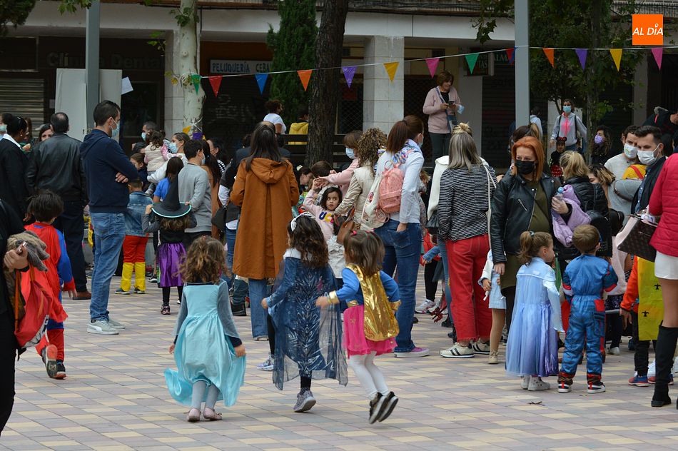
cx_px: 339
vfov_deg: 12.2
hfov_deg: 18.2
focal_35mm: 112
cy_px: 226
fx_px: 2117
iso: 800
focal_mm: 75
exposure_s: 1/160
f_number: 5.6
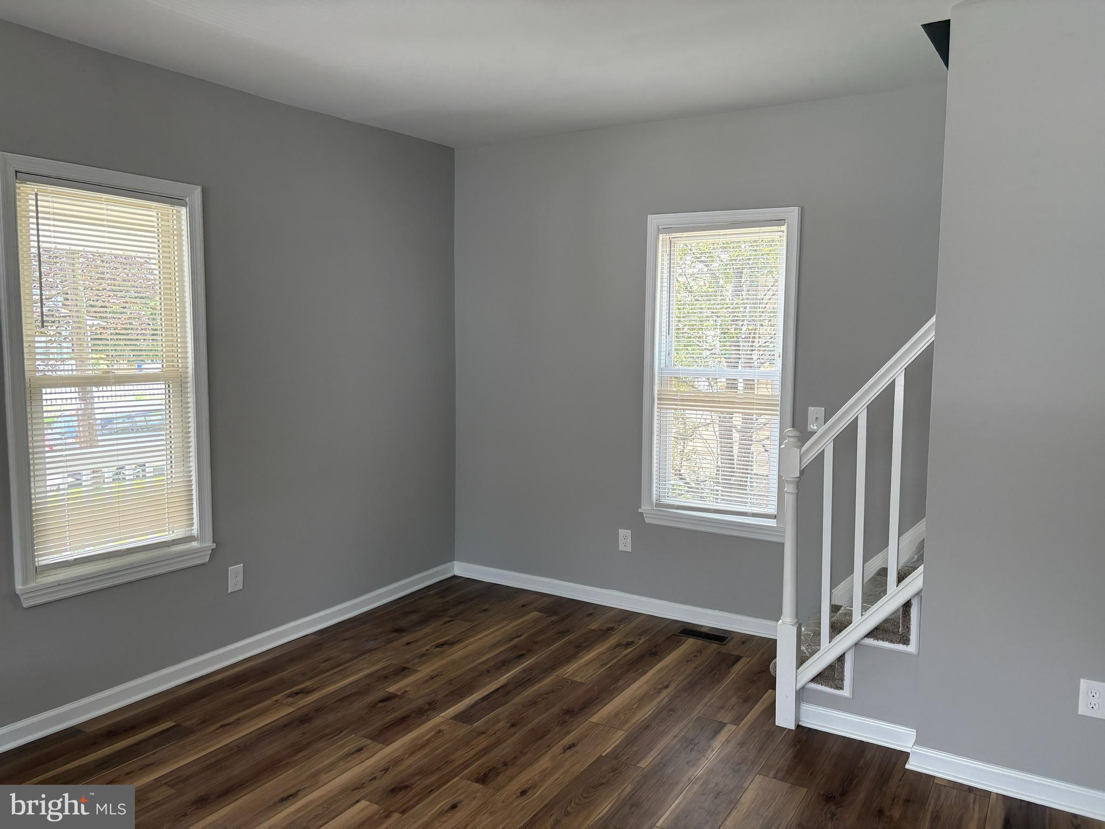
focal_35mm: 26
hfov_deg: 67.3
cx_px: 552
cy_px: 414
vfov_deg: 53.1
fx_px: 830
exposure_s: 1/120
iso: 100
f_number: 1.6
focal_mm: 5.96
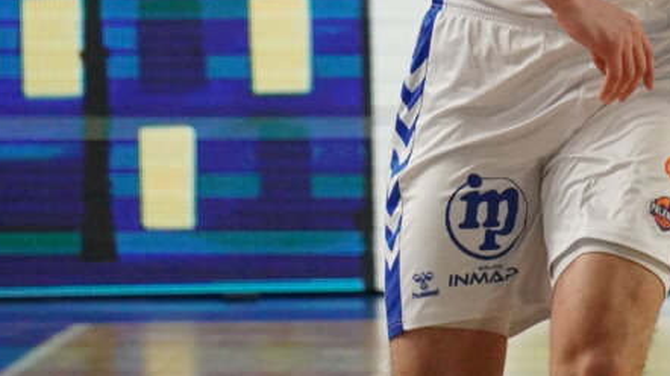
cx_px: 703
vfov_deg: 2.0
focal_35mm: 619
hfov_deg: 3.5
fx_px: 10990
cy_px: -124
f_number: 5.6
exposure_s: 1/1250
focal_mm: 136
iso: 6400
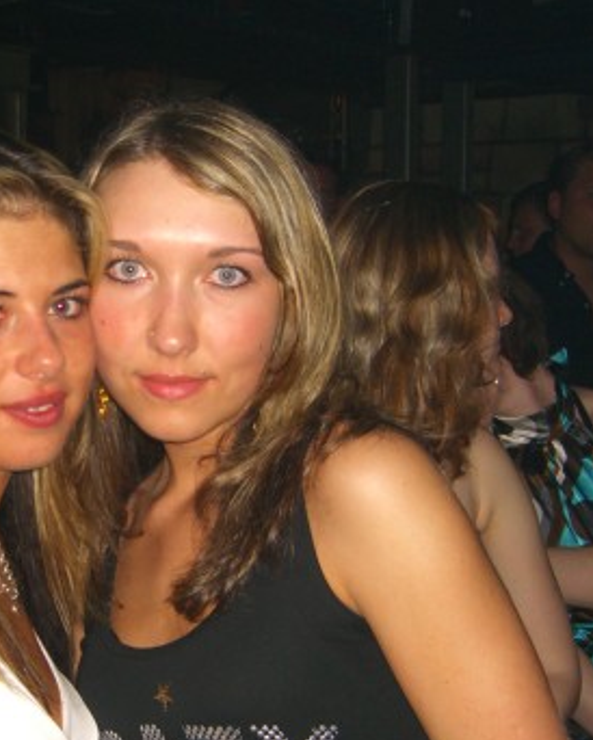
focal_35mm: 65
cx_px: 143
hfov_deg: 23.3
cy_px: 444
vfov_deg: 29.1
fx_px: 1425
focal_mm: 7.9
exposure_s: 1/60
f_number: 2.8
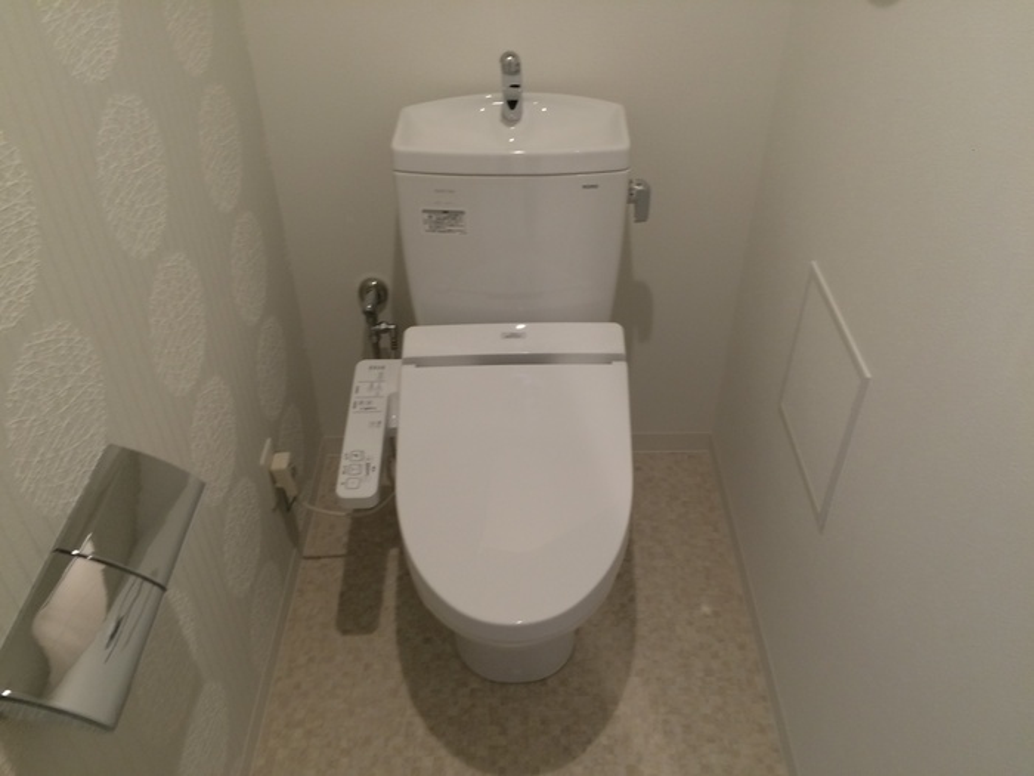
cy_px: 388
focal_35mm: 29
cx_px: 517
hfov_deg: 61.7
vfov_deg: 48.2
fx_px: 866
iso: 80
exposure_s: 1/30
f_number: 2.2
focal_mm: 4.15
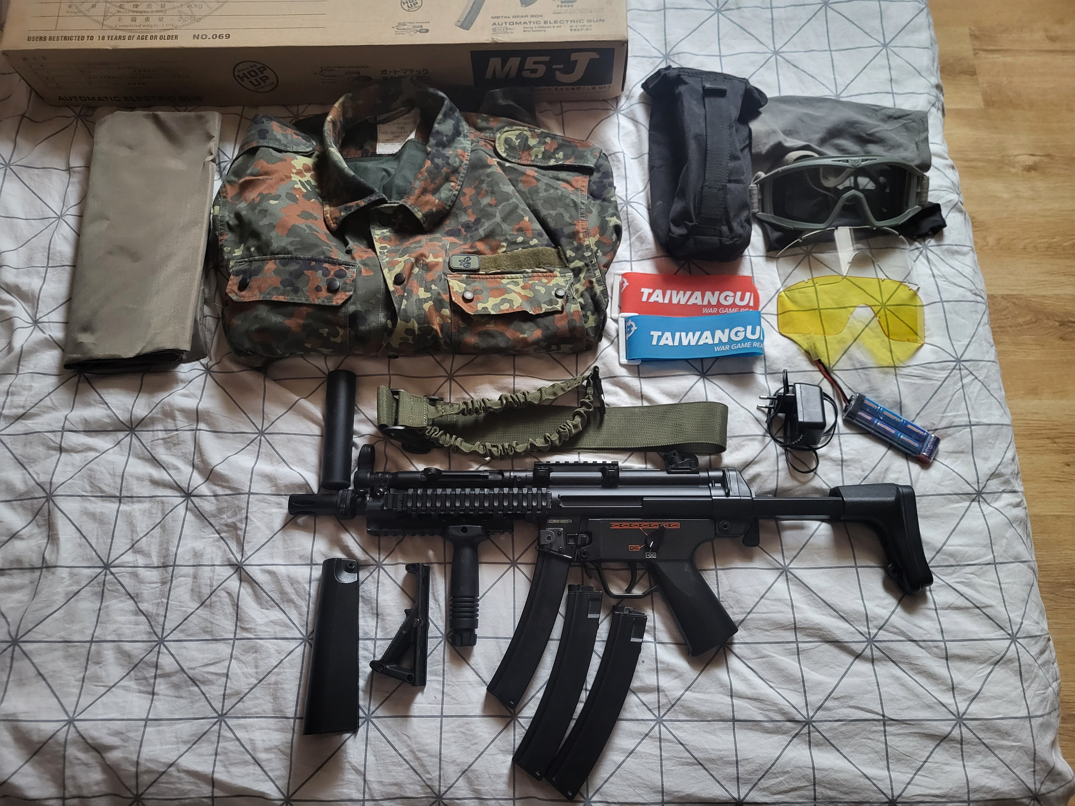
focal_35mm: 26
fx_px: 807
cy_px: 403
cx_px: 538
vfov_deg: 53.1
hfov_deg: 67.3
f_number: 1.8
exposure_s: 1/50
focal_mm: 5.4
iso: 640
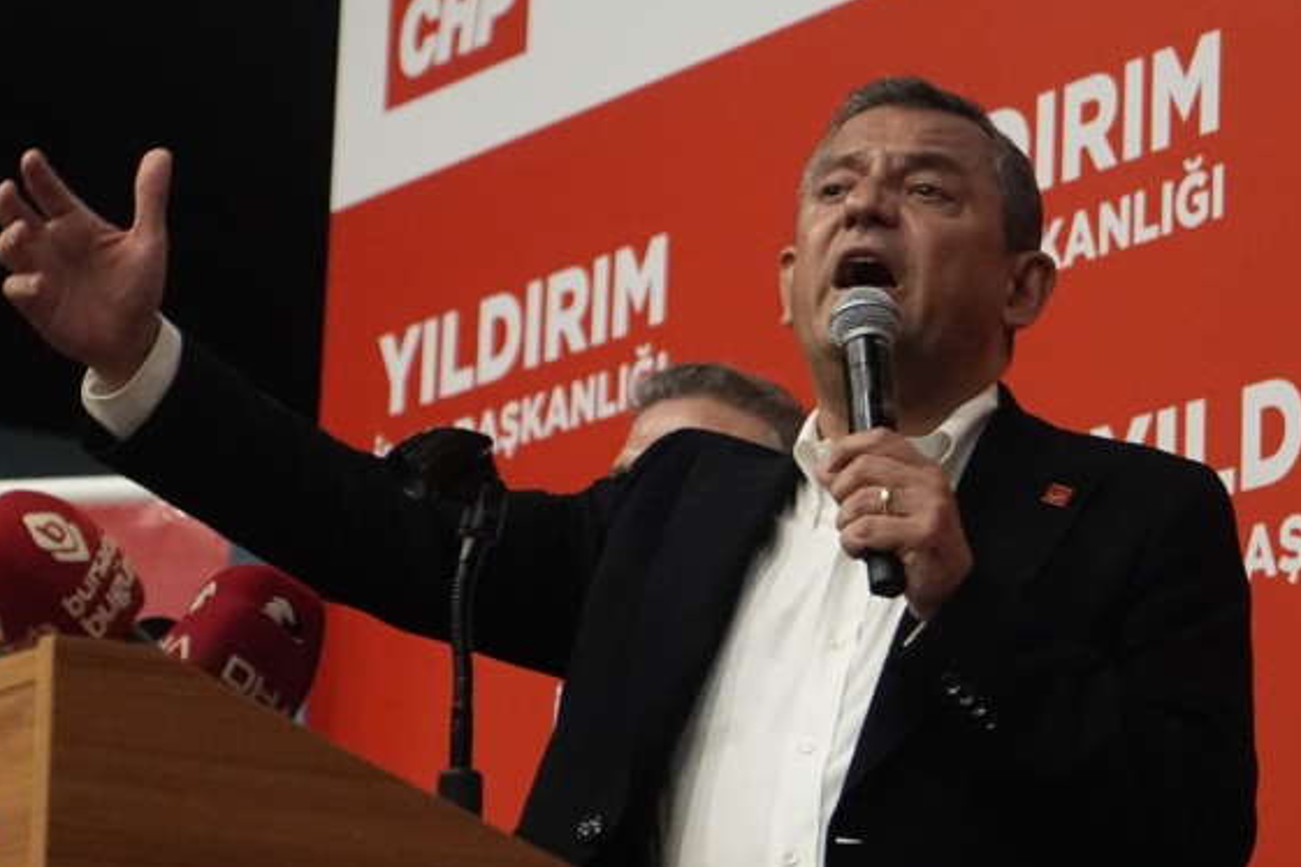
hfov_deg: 17.3
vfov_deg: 11.6
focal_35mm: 118
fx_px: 4264
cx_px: 633
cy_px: 459
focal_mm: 70
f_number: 4
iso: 12800
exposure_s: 1/320
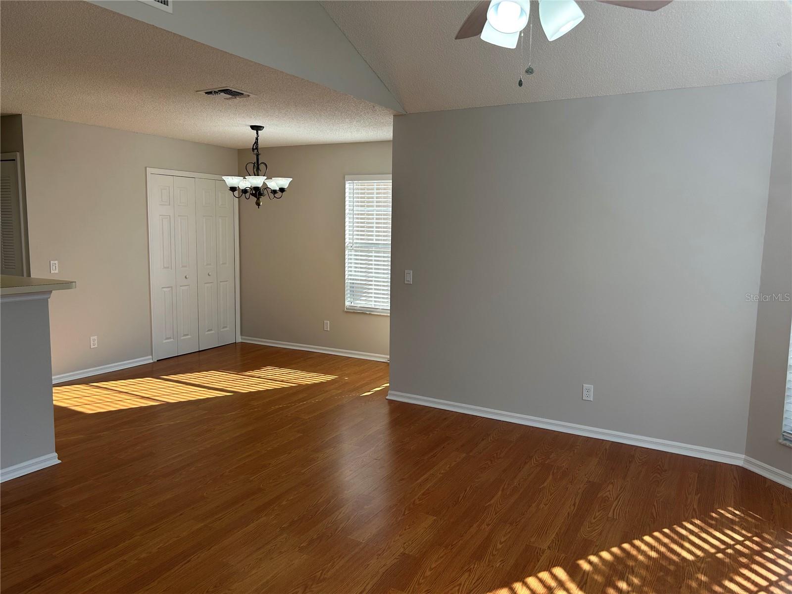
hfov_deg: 67.3
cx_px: 396
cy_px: 297
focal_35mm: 26
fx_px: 595
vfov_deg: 53.1
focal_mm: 5.7
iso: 50
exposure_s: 1/728
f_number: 1.5
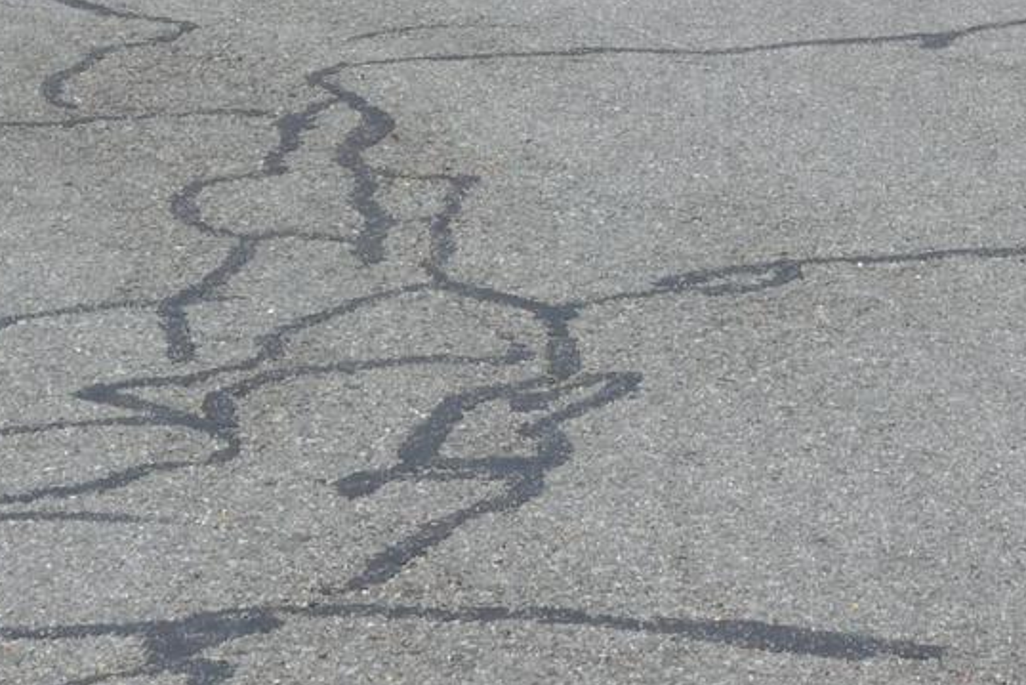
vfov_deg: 9.6
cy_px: -507
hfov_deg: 14.8
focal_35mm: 137
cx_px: 950
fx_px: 3905
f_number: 11
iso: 400
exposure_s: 1/400
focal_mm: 24
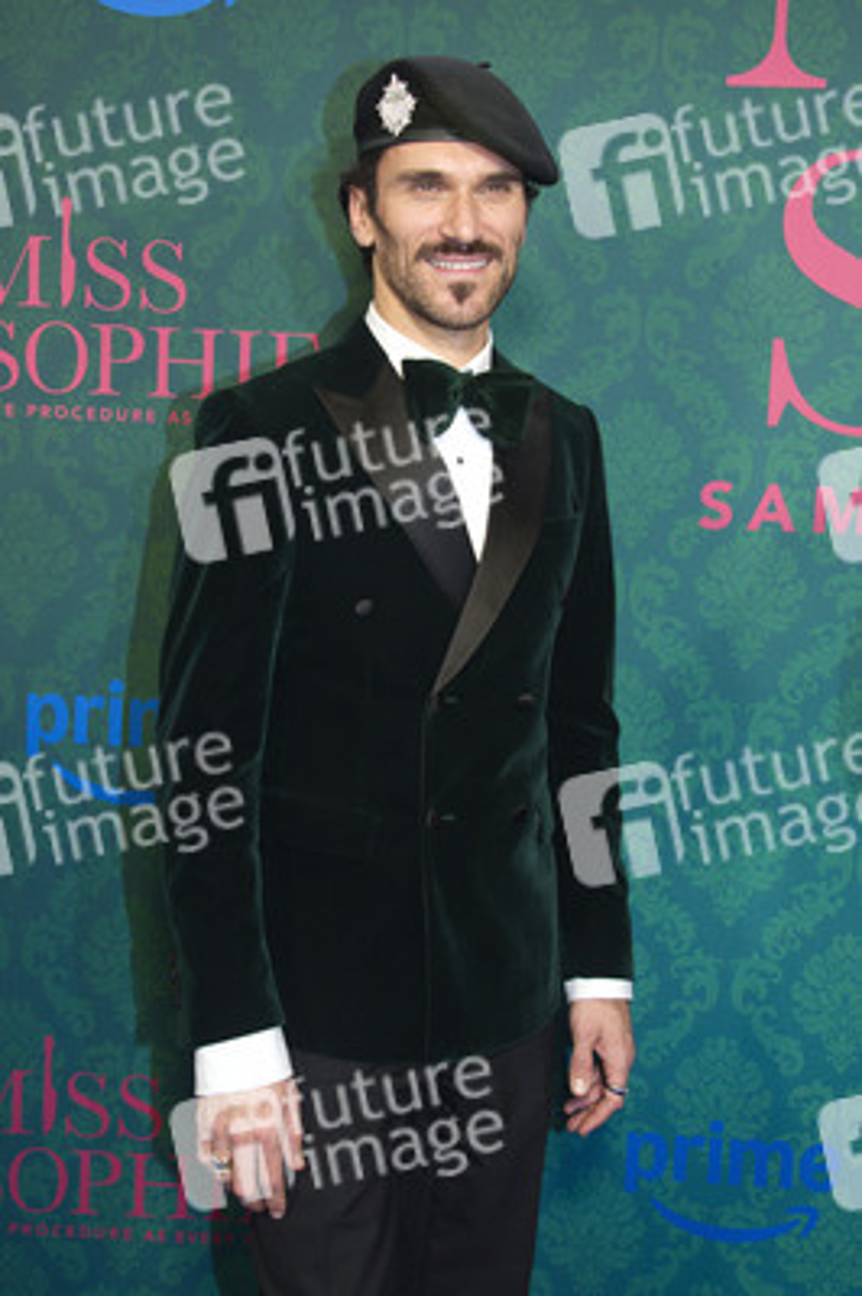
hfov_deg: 31.8
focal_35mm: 42
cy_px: 648
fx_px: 1511
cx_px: 431
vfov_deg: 46.4
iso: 1600
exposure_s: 1/125
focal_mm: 42
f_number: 5.6
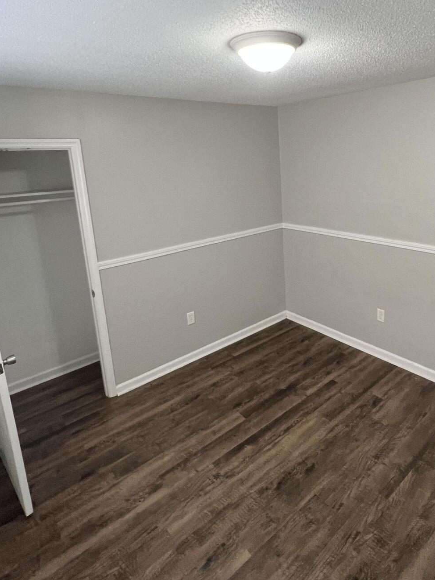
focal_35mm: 20
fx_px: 335
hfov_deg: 64.9
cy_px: 224
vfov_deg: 80.5
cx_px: 276
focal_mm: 1.57
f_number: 1.8
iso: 250
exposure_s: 1/99
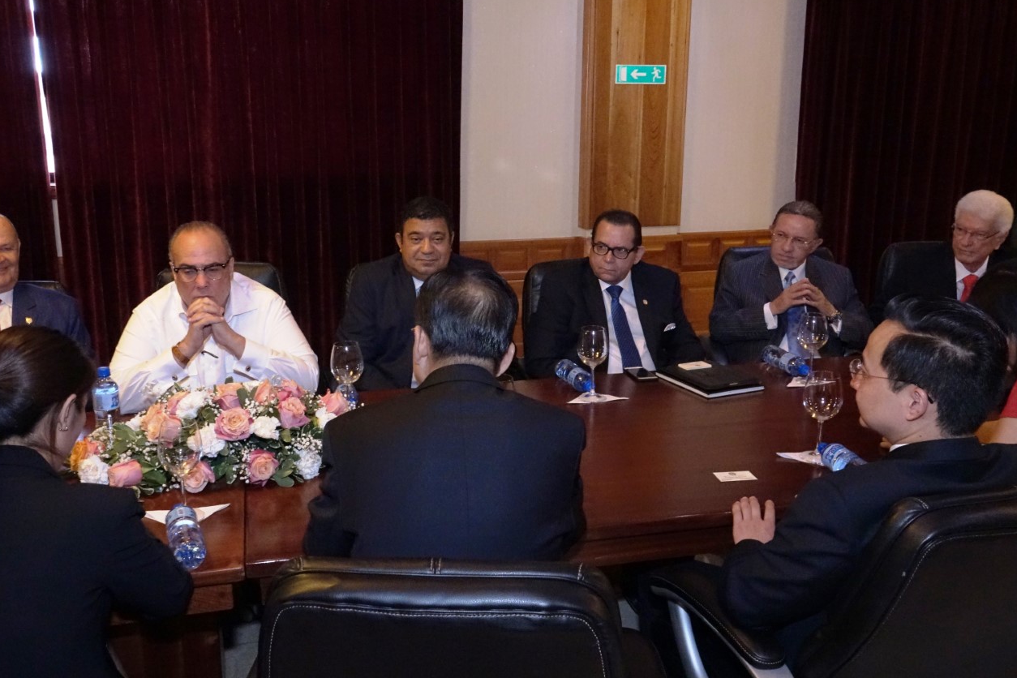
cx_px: 455
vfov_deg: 42.3
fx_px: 876
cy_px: 311
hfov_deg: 60.1
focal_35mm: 31
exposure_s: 1/50
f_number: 5
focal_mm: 8.8
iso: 1600
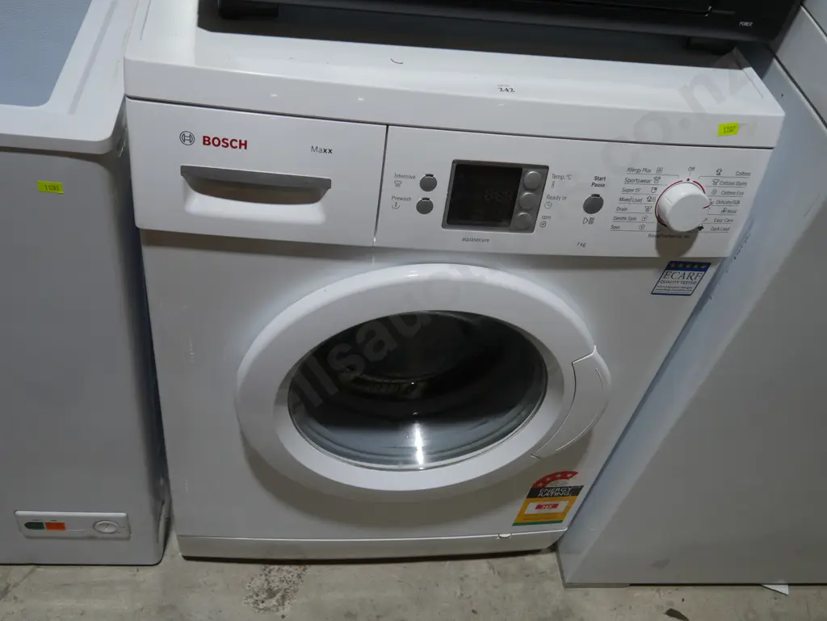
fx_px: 813
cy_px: 310
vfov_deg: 41.8
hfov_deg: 53.9
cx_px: 414
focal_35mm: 34
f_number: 4
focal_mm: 17
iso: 200
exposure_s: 1/125
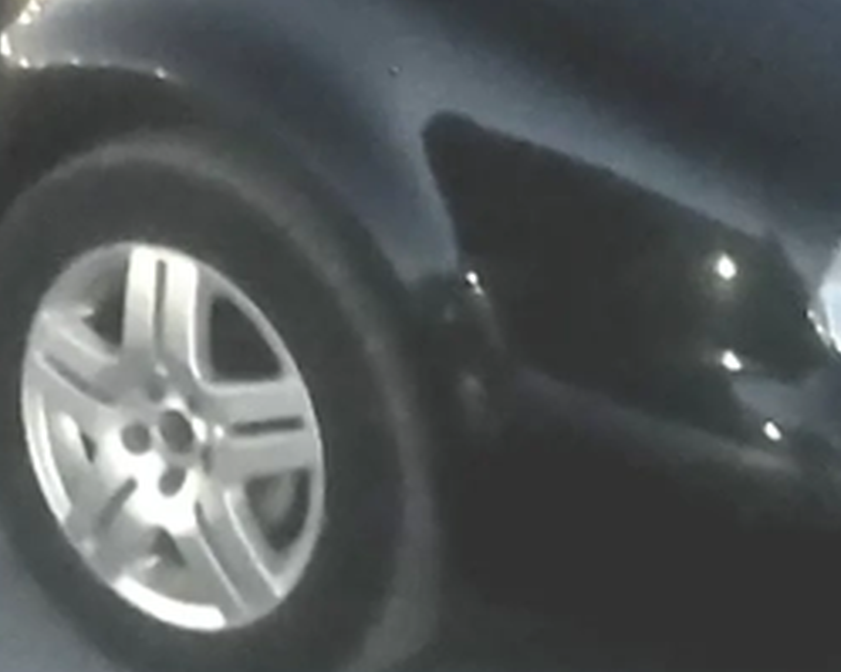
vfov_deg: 14.4
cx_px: 17
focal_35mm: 106
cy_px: 98
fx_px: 2637
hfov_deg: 17.7
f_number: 1.8
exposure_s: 1/8.33
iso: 25600
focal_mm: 5.58
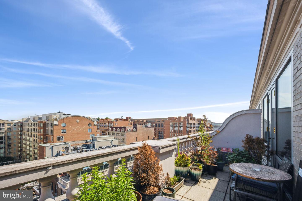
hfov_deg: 104.3
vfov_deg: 81.2
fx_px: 117
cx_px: 151
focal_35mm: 14
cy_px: 100
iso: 200
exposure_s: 1/640
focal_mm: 14
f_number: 9
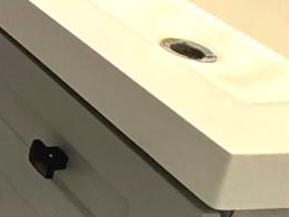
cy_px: -144
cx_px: -452
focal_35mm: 87
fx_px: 727
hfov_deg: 13.7
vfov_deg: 15.2
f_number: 2.2
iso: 250
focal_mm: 2.22
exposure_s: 1/60
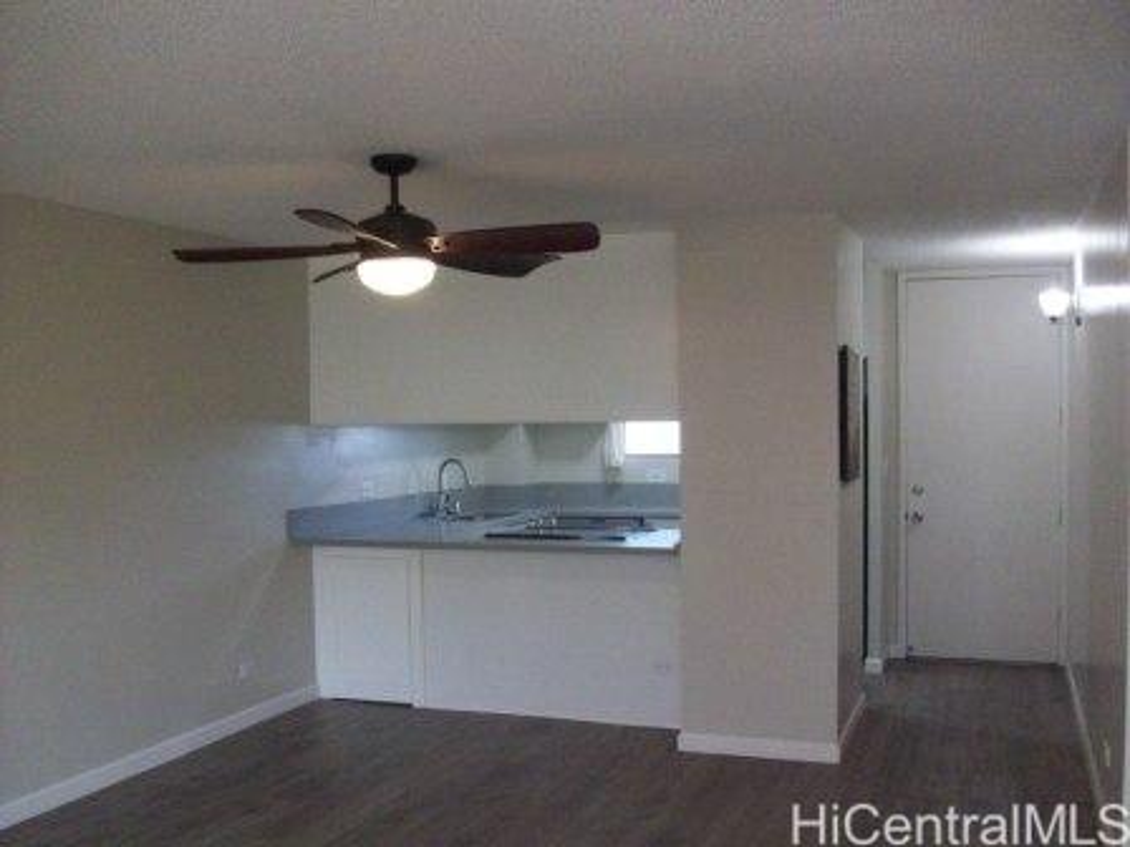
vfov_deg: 41.8
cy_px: 424
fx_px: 1110
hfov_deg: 54.0
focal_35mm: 34
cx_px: 565
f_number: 2.8
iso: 379
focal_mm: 5.7
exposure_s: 1/128
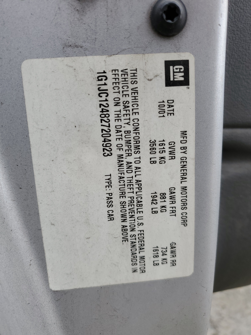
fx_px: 251
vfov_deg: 67.3
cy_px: 168
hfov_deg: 53.1
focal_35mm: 26
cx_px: 126
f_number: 1.5
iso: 50
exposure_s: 1/500
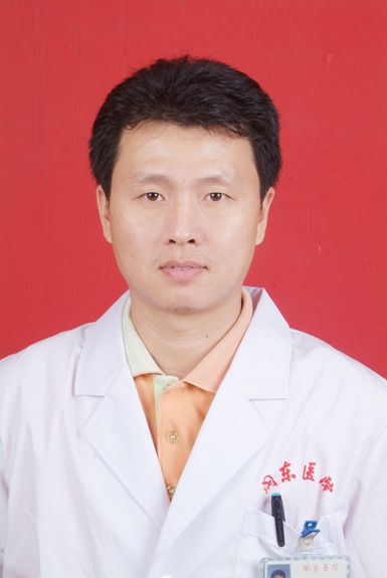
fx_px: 1688
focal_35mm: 105
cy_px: 289
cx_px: 194
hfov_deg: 13.1
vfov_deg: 19.4
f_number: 13
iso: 100
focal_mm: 70
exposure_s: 1/90
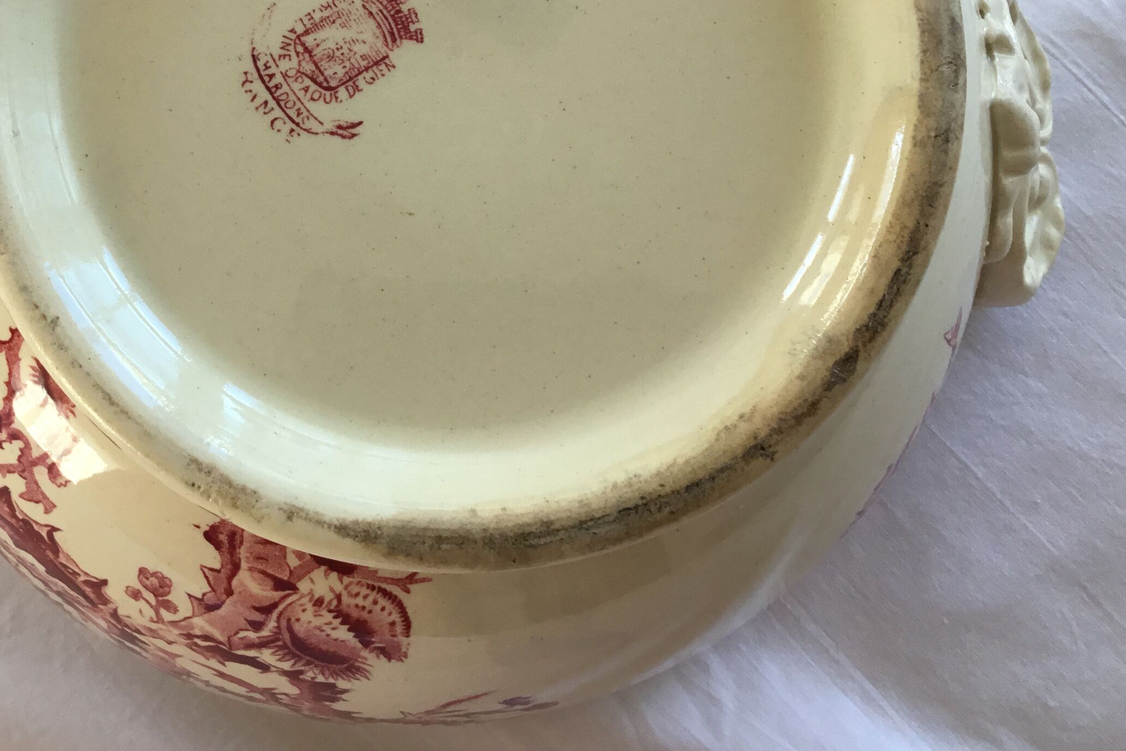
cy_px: 94
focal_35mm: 51
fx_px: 1595
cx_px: 362
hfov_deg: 38.4
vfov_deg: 25.8
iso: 32
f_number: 2.4
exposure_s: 1/50
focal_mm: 3.3
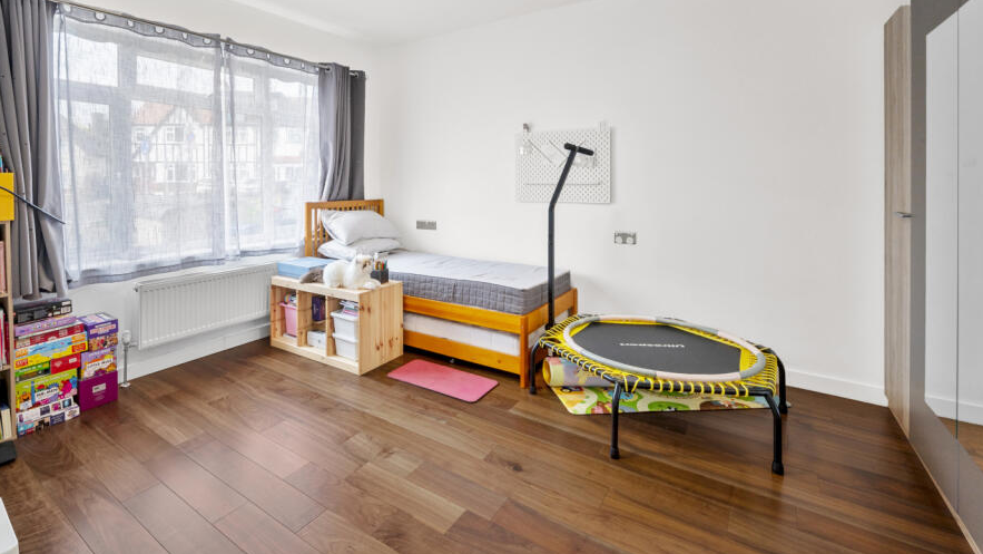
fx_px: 443
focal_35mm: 17
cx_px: 425
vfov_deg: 62.5
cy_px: 190
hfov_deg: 95.3
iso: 200
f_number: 16
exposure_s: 1/1.67
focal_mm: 14
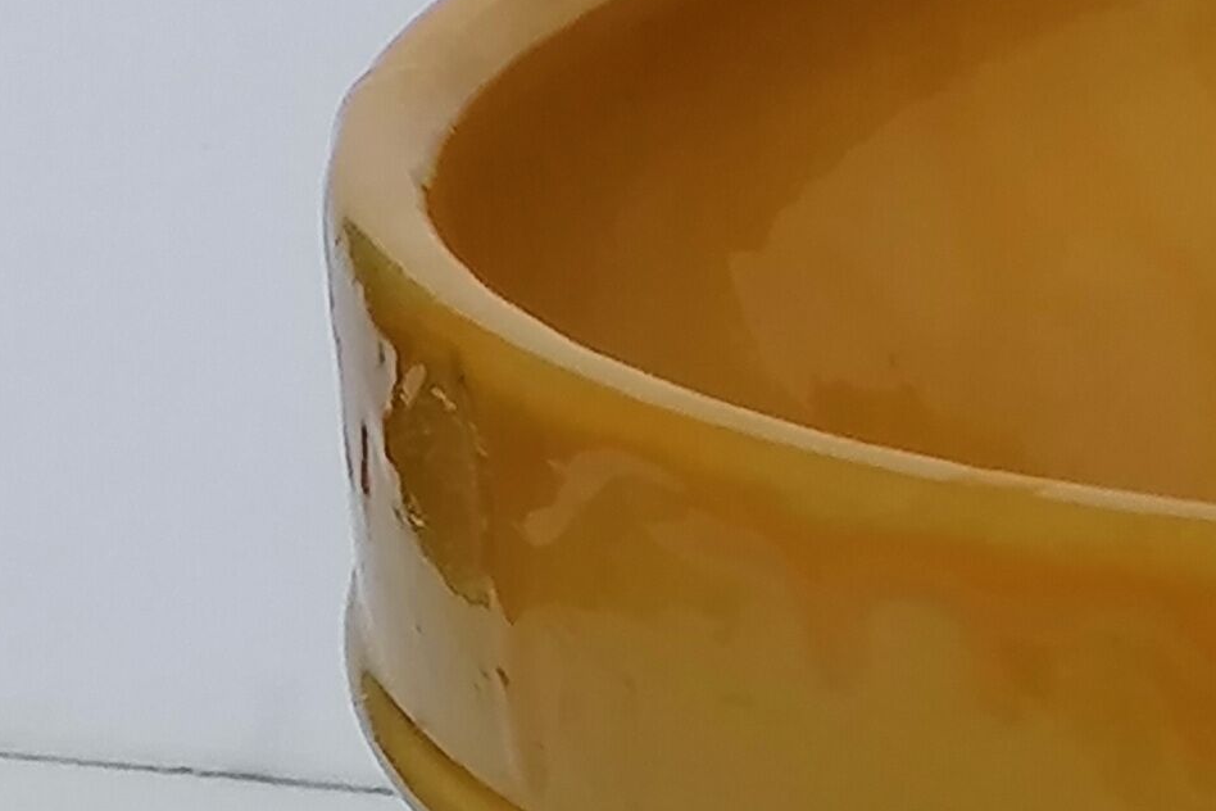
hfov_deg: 8.3
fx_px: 8005
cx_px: 2428
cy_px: 561
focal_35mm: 237
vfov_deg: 5.8
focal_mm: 4.75
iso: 64
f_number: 1.8
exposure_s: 1/60
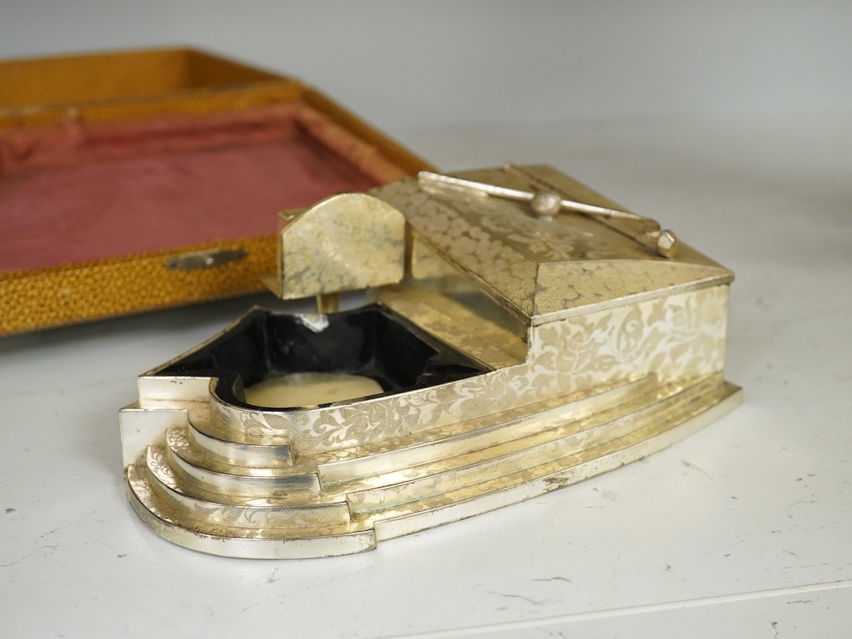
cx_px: 437
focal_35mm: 49
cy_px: 321
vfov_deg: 29.7
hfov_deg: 38.9
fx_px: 1206
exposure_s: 1/160
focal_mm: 30
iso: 2500
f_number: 9
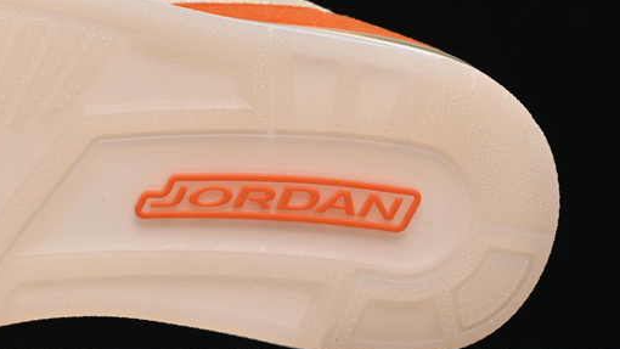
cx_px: 34
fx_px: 3042
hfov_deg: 11.5
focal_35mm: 185
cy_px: 56
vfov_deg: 6.6
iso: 160
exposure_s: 1/60
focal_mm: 50
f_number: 7.1
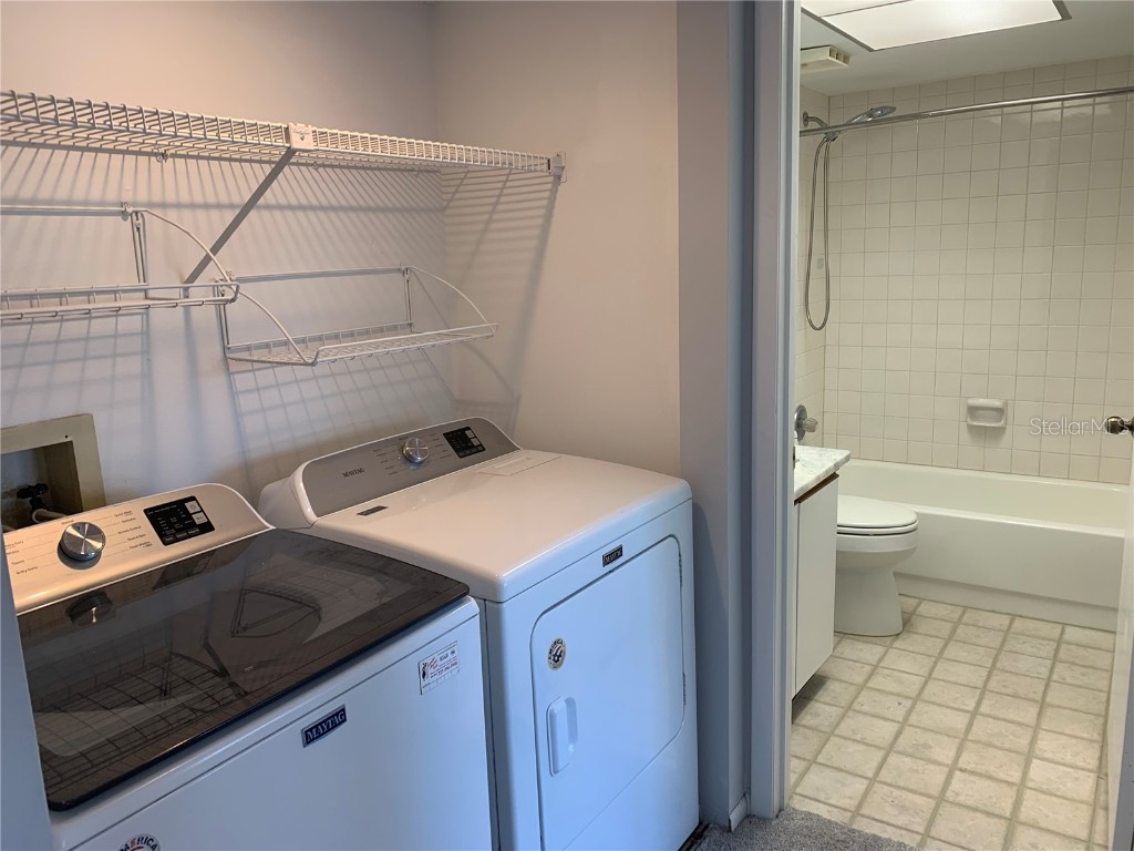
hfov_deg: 67.3
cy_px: 426
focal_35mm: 26
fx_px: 852
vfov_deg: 53.1
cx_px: 567
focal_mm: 4.25
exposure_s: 1/60
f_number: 1.8
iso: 64
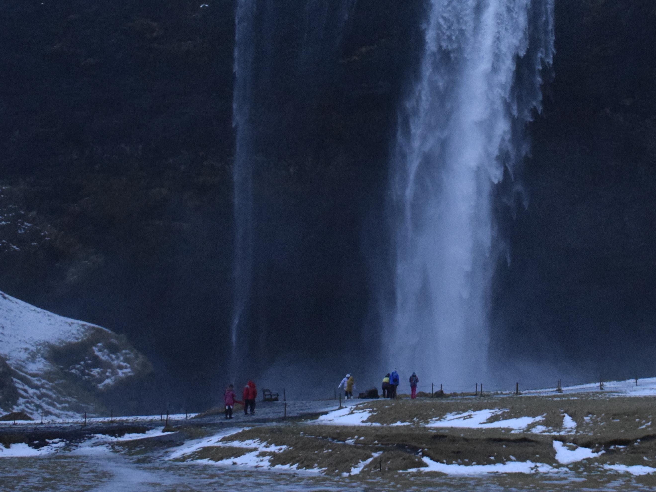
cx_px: 535
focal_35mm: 92
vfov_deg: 15.8
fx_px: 1743
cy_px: 35
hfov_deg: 21.0
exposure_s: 1/200
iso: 3200
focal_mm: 28
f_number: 4.5
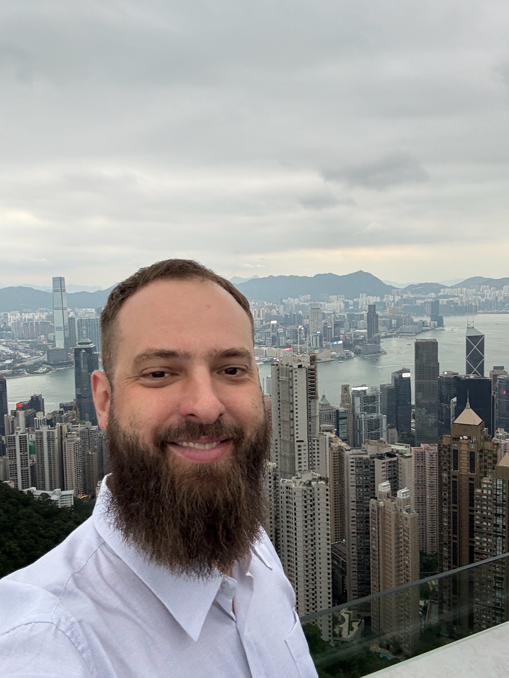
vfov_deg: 60.0
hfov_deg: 46.8
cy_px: 339
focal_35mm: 30
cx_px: 254
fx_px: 588
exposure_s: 1/121
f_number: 1.9
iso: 32
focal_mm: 2.69
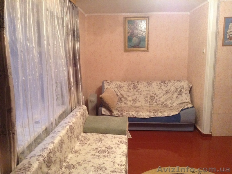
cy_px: 87
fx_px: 221
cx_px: 116
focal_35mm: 33
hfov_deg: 55.4
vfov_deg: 42.9
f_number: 2.4
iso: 250
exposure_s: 1/20
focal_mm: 3.3
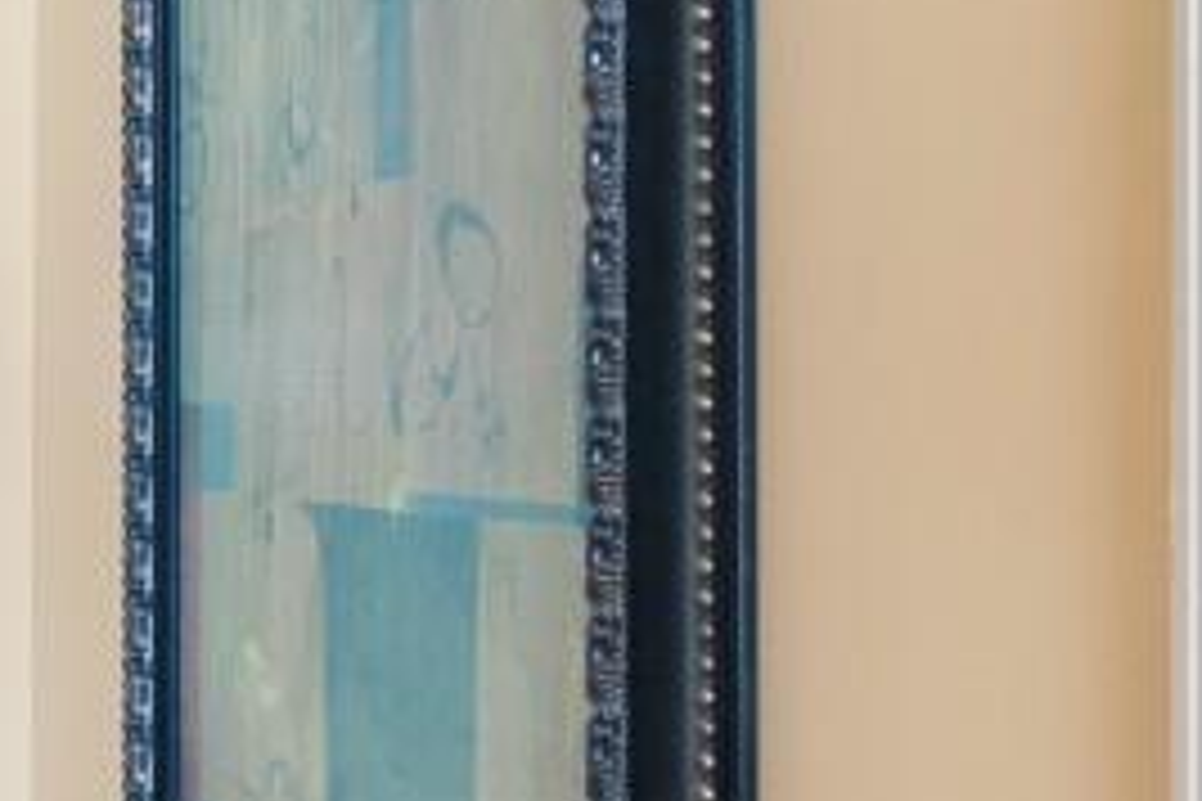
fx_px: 3038
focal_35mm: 91
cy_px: 382
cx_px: -869
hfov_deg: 18.3
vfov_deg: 15.0
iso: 100
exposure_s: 3
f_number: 4.5
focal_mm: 10
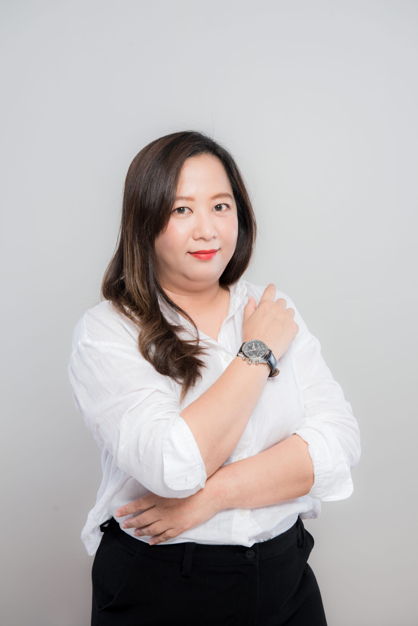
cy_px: 313
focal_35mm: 60
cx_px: 209
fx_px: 1044
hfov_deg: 22.6
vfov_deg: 33.4
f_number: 7.1
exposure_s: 1/80
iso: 100
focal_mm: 60
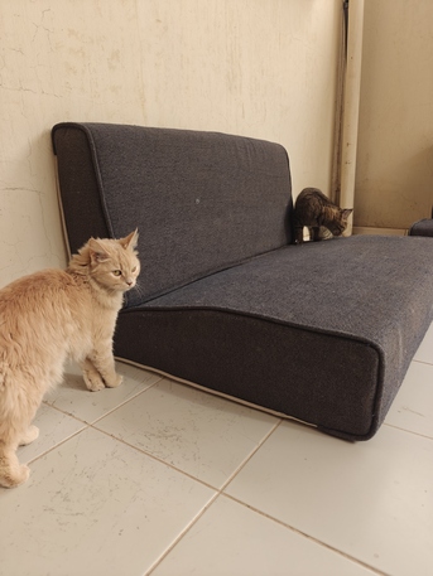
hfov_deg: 58.9
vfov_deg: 73.9
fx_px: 383
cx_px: 216
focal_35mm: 23
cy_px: 288
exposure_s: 1/174
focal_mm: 6.06
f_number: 1.6
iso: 50
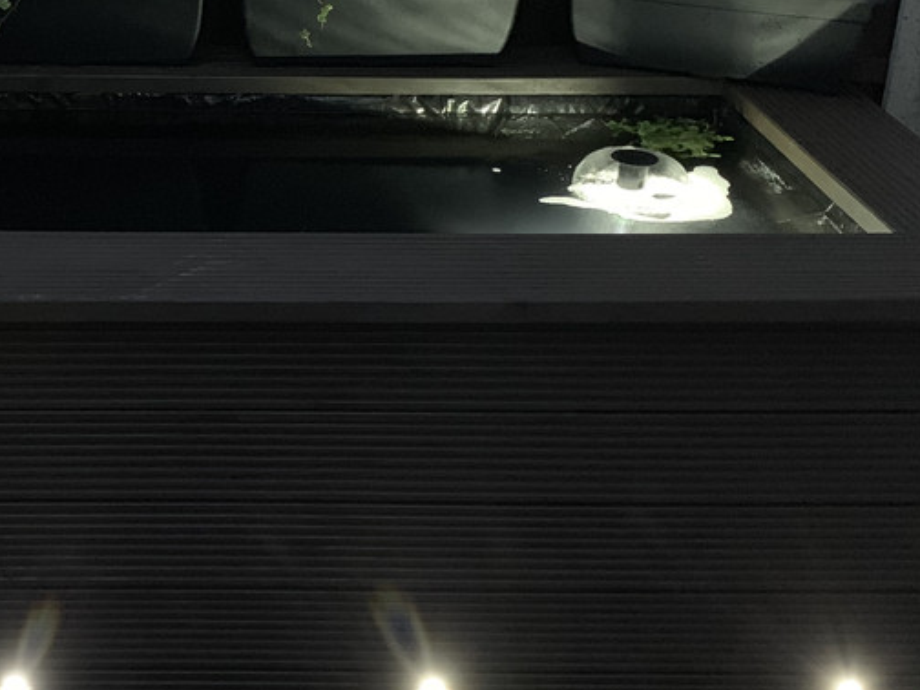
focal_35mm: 55
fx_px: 1462
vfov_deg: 26.5
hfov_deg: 34.2
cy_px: 248
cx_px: 222
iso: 1000
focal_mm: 4.25
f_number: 1.8
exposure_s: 1/15
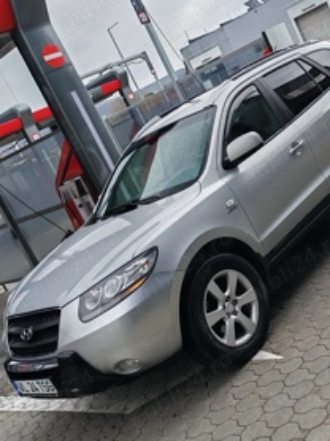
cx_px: 236
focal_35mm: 49
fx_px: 624
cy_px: 174
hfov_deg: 29.3
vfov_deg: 38.8
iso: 64
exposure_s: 1/100
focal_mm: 6.12
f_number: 1.9
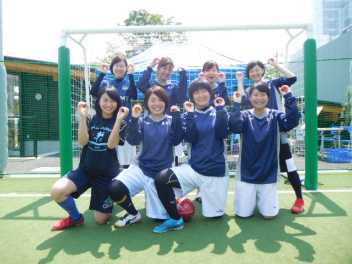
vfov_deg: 49.7
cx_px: 176
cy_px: 132
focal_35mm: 28
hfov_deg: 63.4
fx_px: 285
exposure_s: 1/400
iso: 125
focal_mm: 5
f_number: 3.5
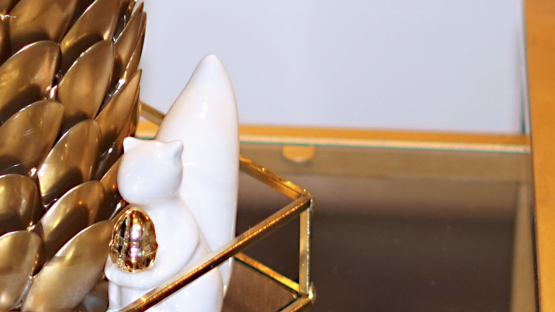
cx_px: -214
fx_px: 5503
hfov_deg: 5.7
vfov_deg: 3.2
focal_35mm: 374
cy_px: 20
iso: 125
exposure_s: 1/60
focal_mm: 50
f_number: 1.8
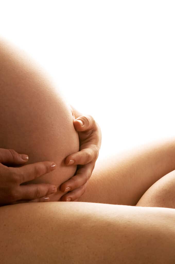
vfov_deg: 6.9
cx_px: 88
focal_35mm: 300
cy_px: 132
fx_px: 2193
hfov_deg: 4.6
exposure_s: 1/125
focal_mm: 200
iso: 100
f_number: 13
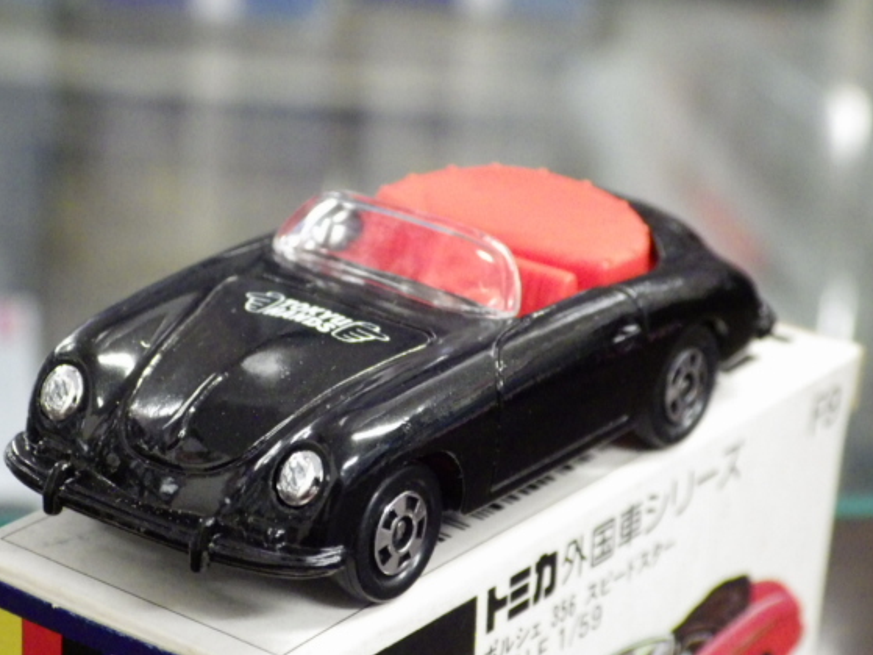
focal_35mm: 118
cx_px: 387
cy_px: 374
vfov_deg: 12.5
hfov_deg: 16.7
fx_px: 2975
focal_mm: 18.4
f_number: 4.6
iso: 1250
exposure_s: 1/30
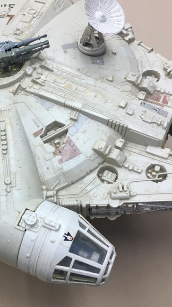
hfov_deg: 23.6
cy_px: 158
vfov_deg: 41.3
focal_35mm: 50
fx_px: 405
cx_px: 34
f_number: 2.2
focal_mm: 4.15
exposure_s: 1/30
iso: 25
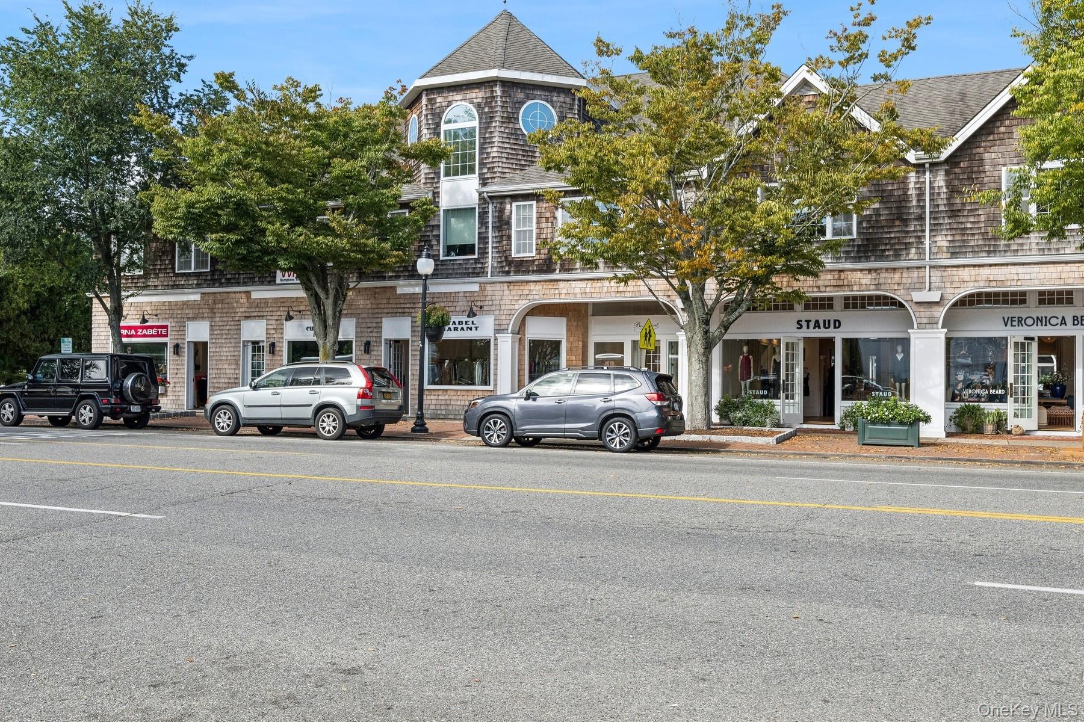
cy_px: 361
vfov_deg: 41.1
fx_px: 963
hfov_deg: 58.7
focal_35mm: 32
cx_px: 542
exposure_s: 1/640
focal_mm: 21.5
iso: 500
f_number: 8
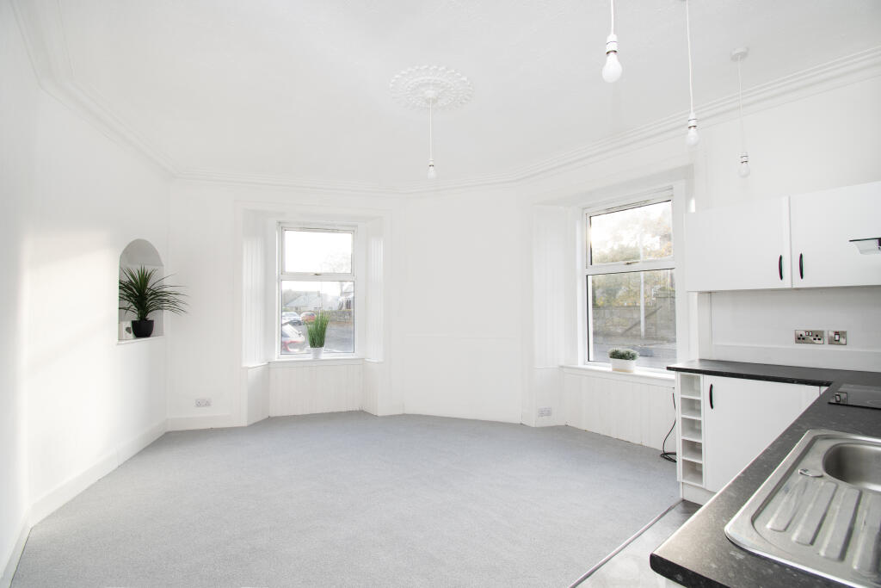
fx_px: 367
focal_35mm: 15
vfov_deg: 77.3
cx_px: 440
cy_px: 294
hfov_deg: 100.4
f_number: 8
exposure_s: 1/25
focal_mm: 10
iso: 250
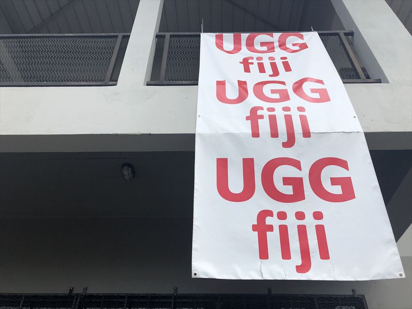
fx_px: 333
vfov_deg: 49.8
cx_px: 206
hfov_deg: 63.4
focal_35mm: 28
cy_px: 154
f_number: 1.8
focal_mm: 3.99
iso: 20
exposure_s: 1/1919
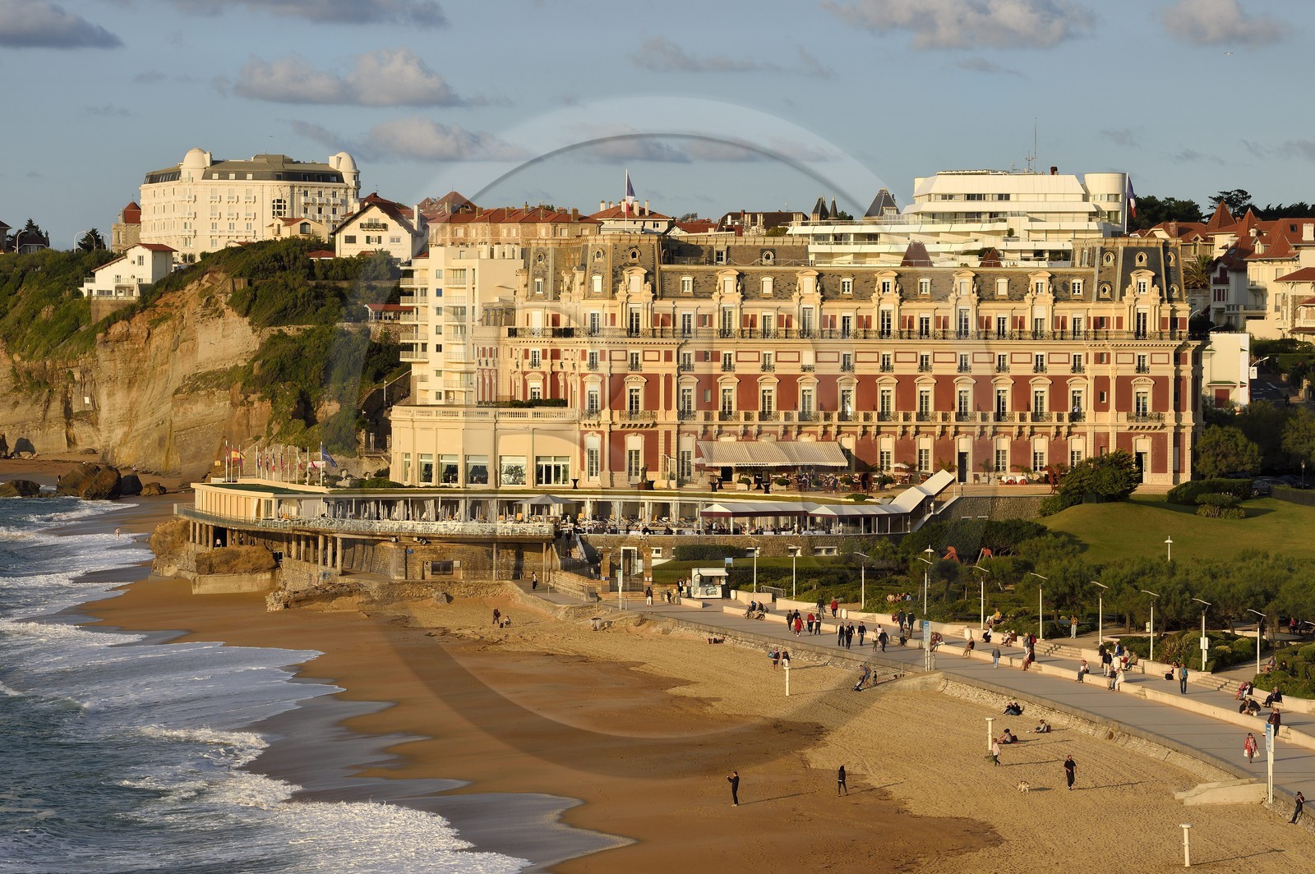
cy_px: 437
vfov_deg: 8.6
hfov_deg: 12.8
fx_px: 5839
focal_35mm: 160
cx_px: 658
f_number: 11
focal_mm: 160
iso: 200
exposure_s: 1/250
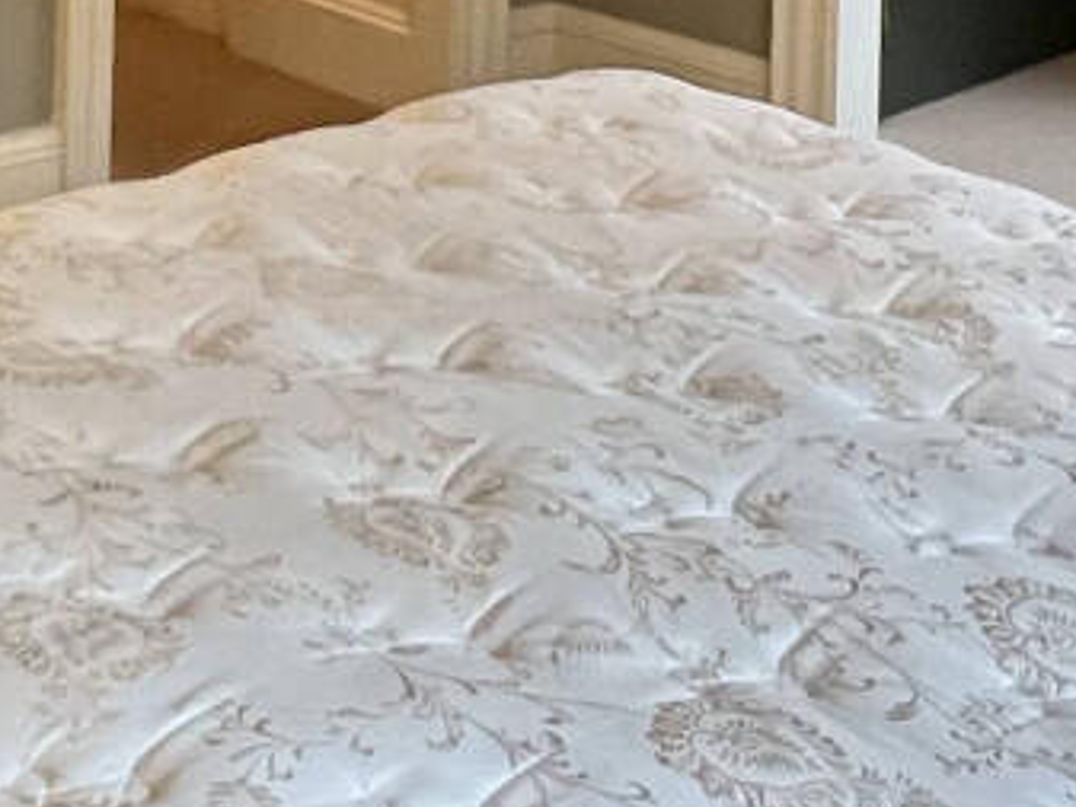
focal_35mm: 79
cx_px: 348
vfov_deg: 15.6
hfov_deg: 24.6
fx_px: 2457
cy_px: -702
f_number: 1.8
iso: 400
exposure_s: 1/60
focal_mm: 1.6
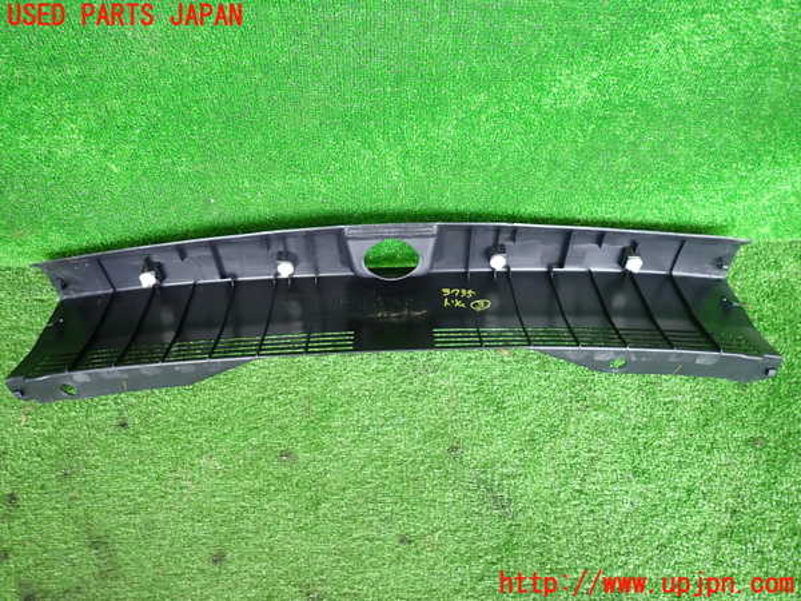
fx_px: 578
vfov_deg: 54.9
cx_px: 400
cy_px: 300
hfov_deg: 69.4
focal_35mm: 25
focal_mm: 4.5
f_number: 2
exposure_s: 1/50
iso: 200
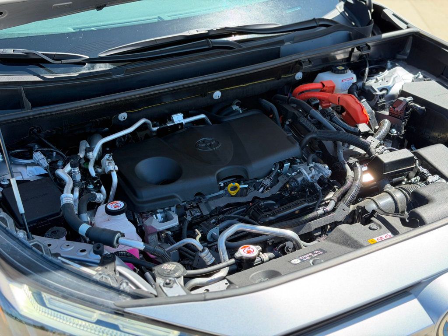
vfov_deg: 30.3
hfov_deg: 39.7
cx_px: 224
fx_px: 621
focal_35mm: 48
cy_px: 168
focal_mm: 6.76
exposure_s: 1/631
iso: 100
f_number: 1.78
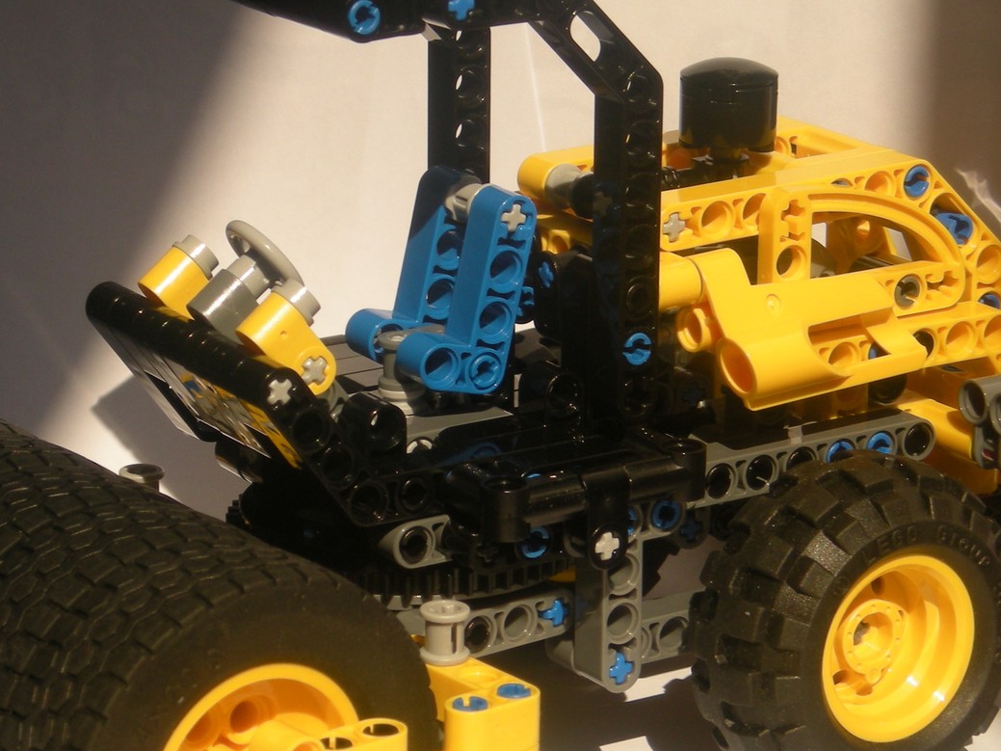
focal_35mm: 132
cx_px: 455
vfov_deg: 11.2
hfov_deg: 14.9
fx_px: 3817
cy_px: 401
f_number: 4.1
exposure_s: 1/440
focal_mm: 13.7
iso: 64
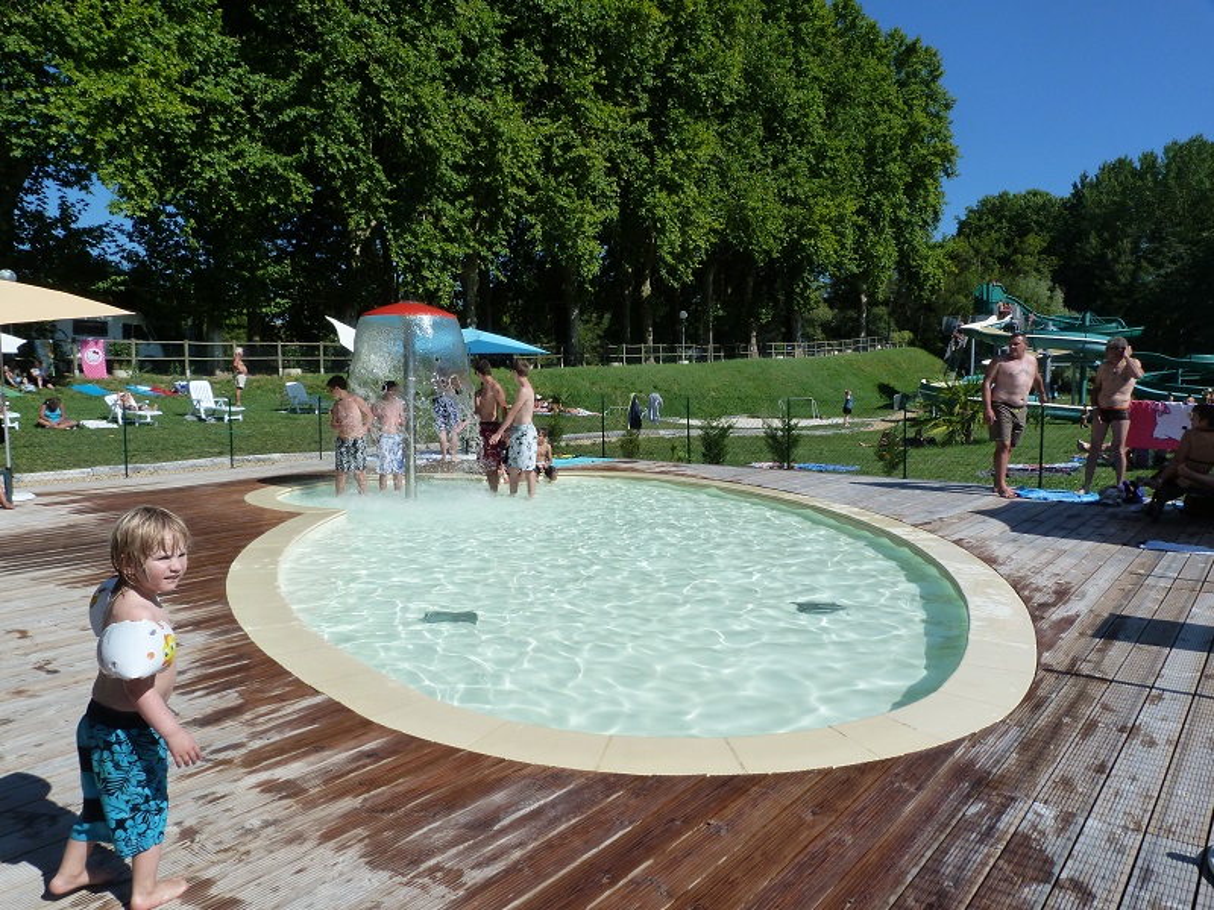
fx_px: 877
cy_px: 455
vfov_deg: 54.9
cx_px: 607
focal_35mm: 25
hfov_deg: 69.4
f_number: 5.6
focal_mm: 4.5
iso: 125
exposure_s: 1/500
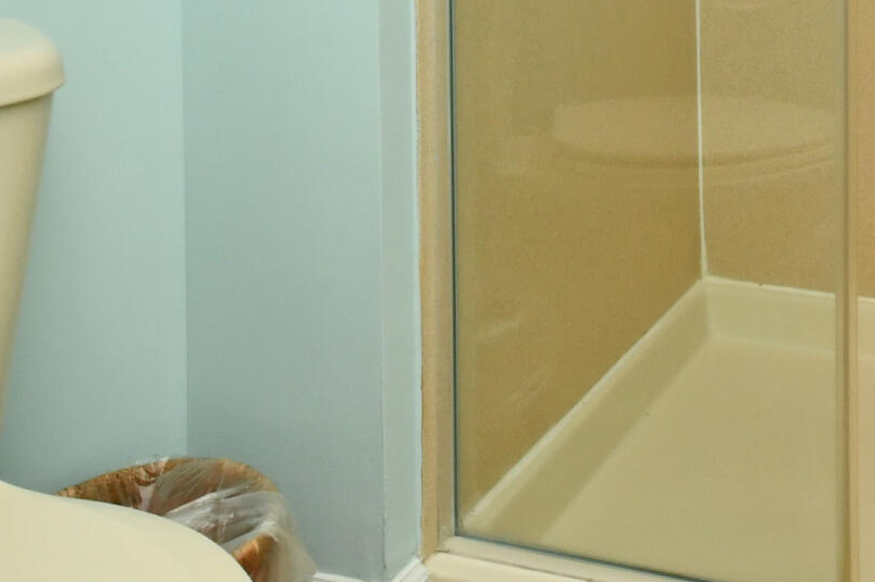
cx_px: 699
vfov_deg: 21.2
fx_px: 1360
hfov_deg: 34.6
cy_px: -233
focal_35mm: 56
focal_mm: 10
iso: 400
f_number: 20
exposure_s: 1/50
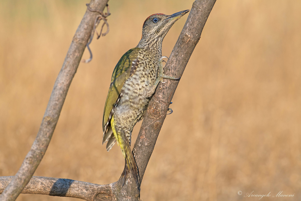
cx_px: 150
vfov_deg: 4.6
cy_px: 100
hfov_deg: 6.9
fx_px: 2508
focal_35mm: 300
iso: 400
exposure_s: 1/640
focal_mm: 300
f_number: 9
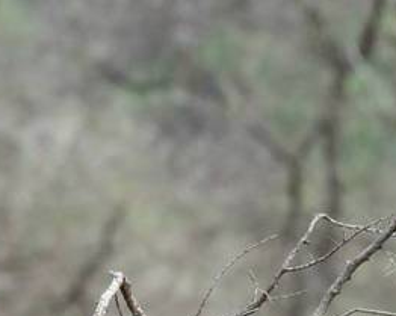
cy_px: 203
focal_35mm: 1165
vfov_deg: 1.3
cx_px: -23
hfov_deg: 1.7
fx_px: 13639
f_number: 5.3
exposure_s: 1/640
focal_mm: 310
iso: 500
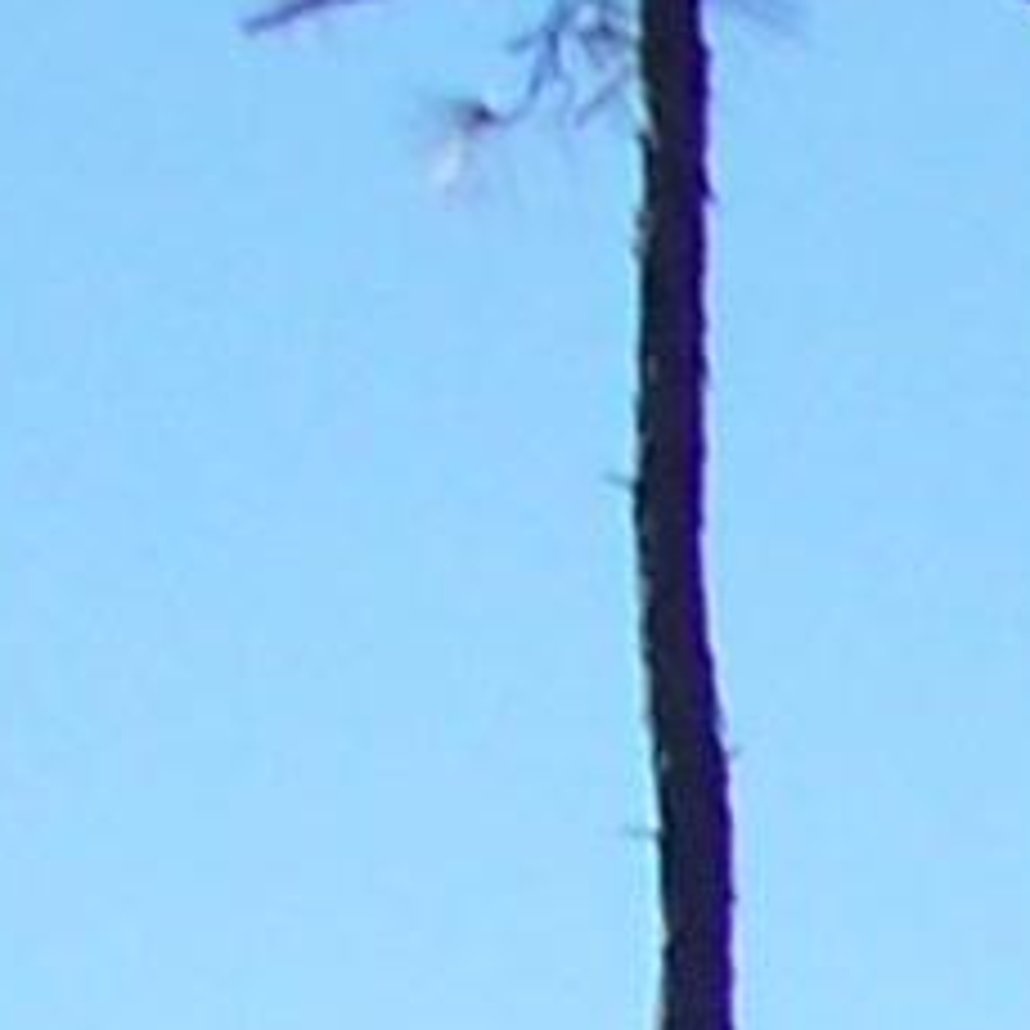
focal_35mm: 347
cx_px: 4259
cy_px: 3306
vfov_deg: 4.8
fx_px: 11681
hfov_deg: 4.6
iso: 100
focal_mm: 8
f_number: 4
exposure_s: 1/500
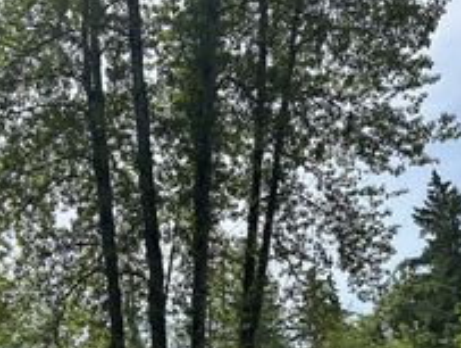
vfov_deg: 23.4
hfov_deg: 32.5
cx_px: 184
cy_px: 383
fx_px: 787
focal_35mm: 59
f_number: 1.78
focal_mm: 6.86
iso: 80
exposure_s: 1/3155
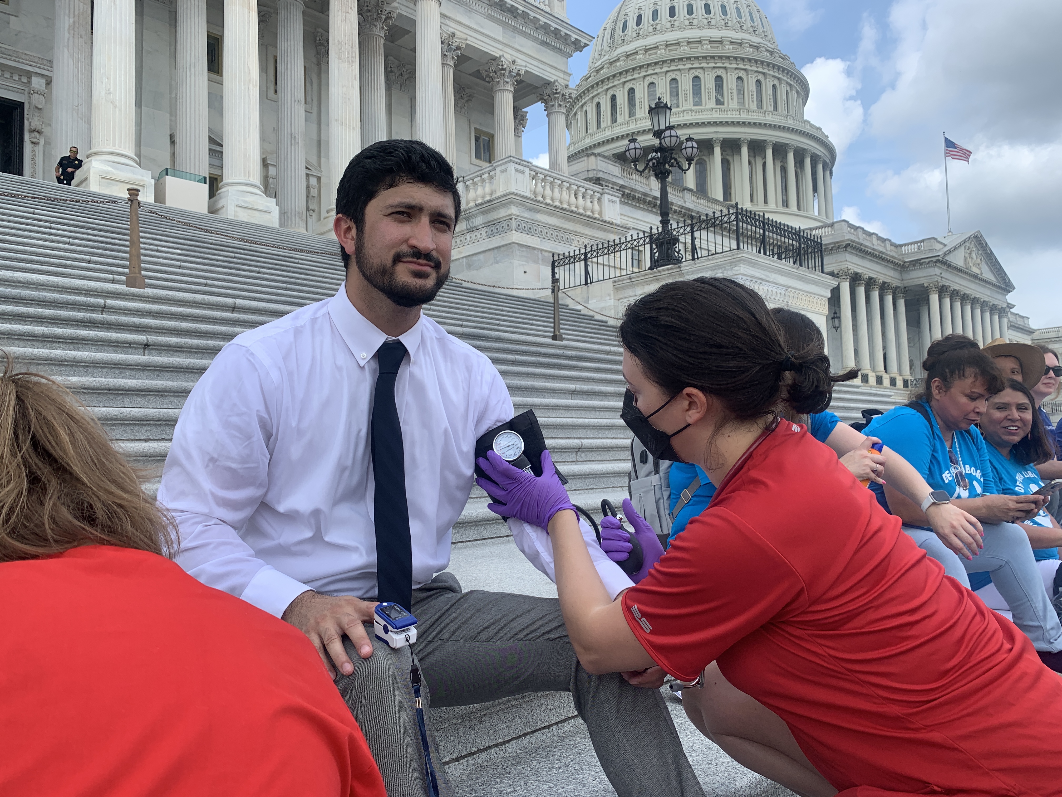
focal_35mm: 26
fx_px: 798
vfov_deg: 53.1
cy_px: 398
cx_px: 531
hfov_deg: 67.3
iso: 25
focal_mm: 4.25
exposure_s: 1/796
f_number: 1.8
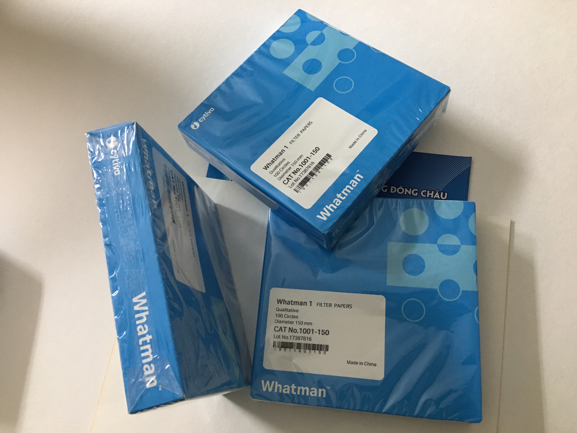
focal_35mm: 29
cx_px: 288
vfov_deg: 48.2
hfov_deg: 61.7
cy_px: 216
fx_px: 483
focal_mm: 4.15
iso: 100
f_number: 2.2
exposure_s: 1/17
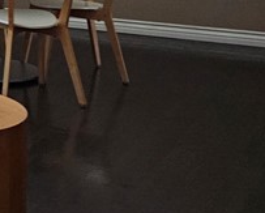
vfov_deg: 13.3
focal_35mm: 113
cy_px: -42
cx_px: -358
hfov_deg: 13.1
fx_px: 888
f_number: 1.7
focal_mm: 6.3
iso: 500
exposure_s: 1/60
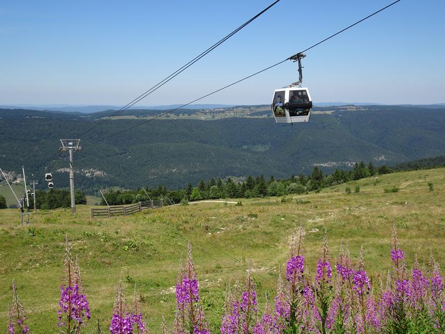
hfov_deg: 50.1
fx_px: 476
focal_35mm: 37
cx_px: 222
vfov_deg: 38.7
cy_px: 167
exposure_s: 1/640
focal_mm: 6.37
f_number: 4
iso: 80
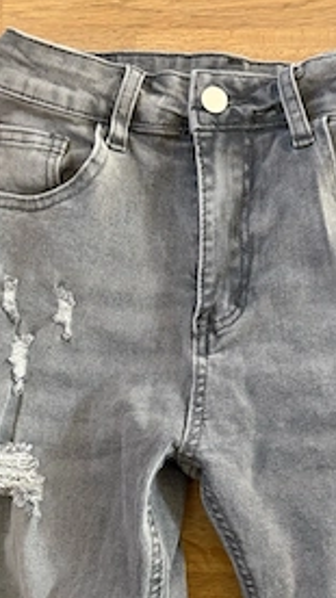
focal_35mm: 41
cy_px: 381
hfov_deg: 28.7
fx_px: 650
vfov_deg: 48.8
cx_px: 236
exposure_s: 1/60
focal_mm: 5.96
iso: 250
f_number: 1.6
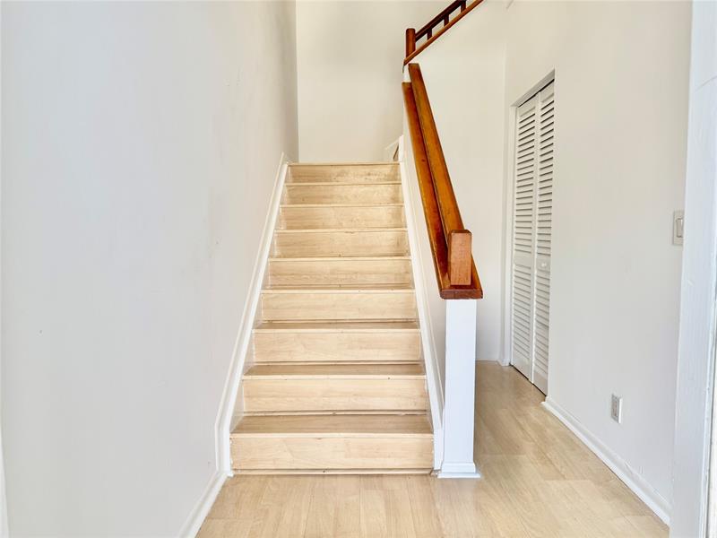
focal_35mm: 24
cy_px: 269
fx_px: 497
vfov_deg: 56.8
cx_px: 358
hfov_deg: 71.6
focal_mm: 6.76
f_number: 1.78
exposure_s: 1/173
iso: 64
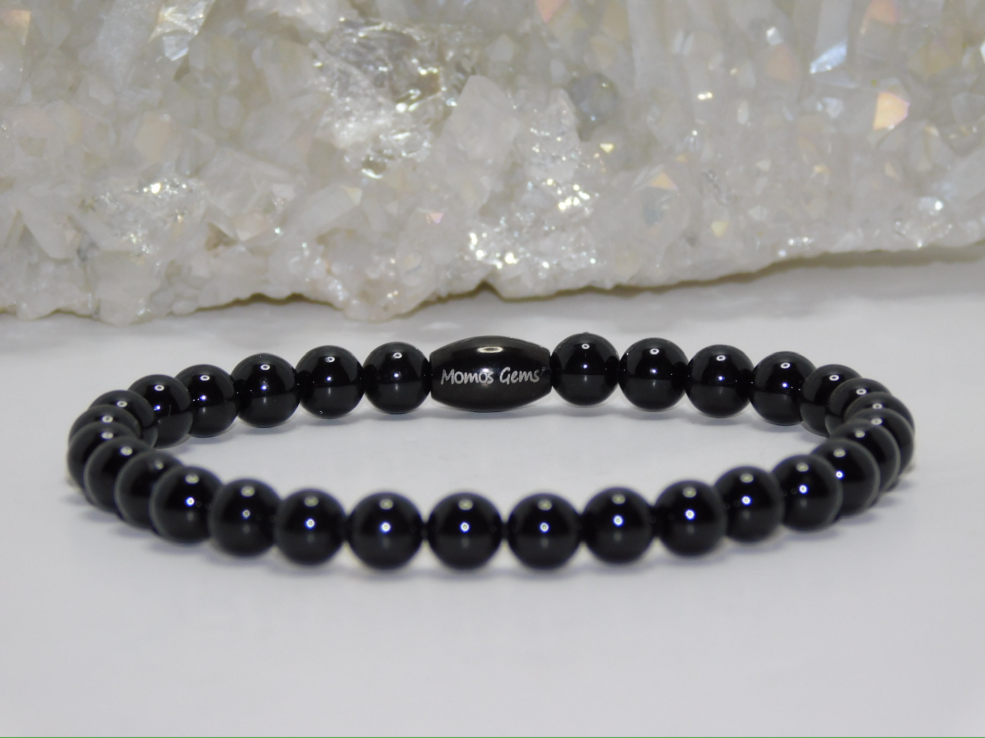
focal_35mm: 232
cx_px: 492
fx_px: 6602
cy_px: 369
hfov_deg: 8.5
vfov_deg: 6.4
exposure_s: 1/60
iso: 200
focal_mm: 41.3
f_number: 5.6
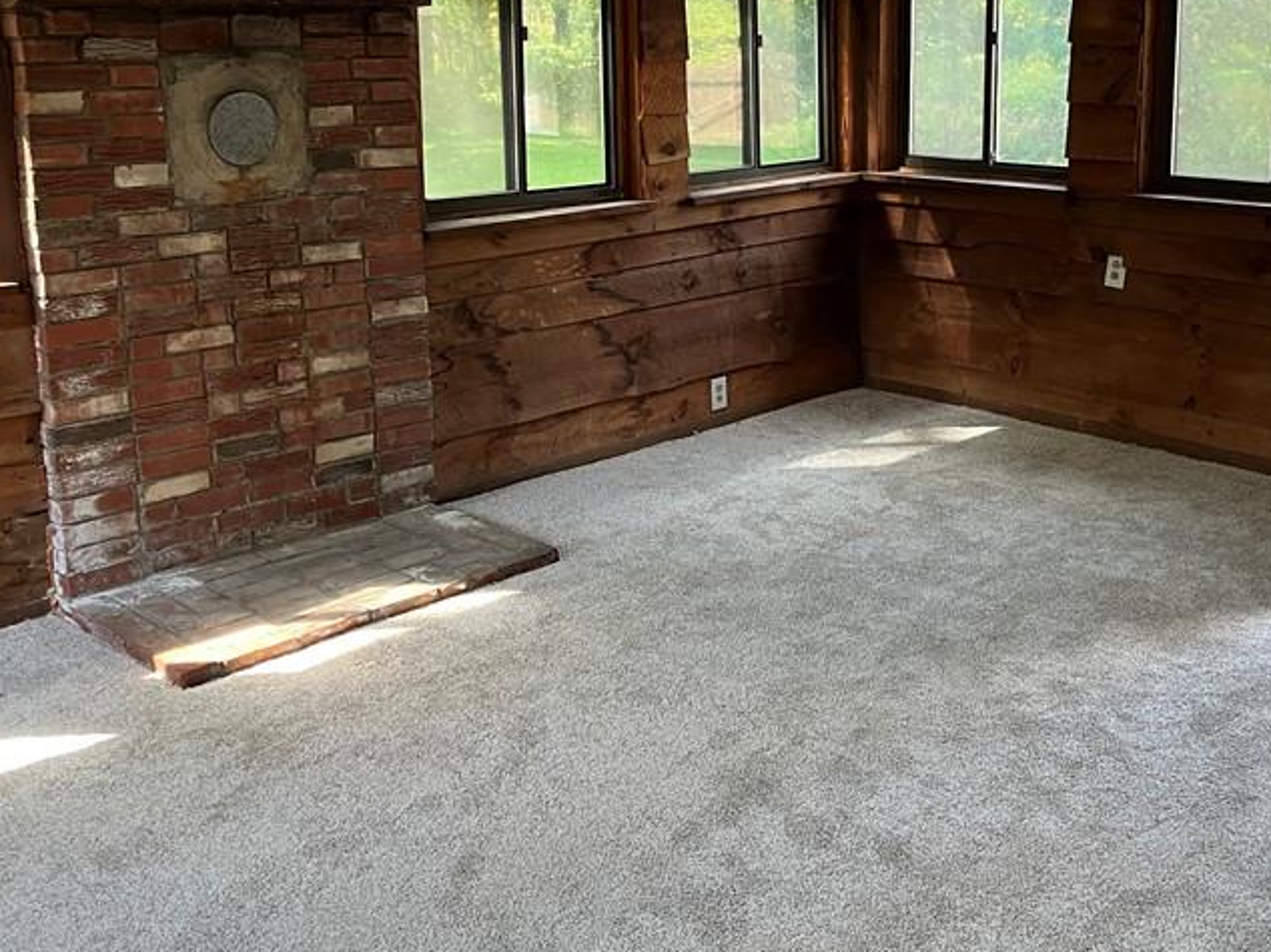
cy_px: 228
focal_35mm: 42
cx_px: 752
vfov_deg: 33.6
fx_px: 1542
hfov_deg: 44.6
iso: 125
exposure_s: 1/100
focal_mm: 5.1
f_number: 1.6
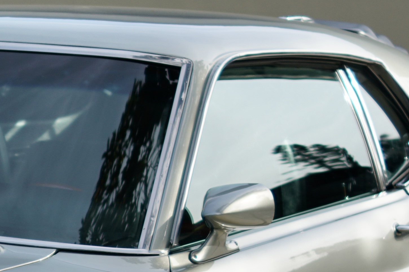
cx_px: -219
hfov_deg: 10.3
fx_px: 2181
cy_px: 402
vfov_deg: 7.1
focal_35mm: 192
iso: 100
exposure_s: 1/1250
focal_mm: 35
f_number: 2
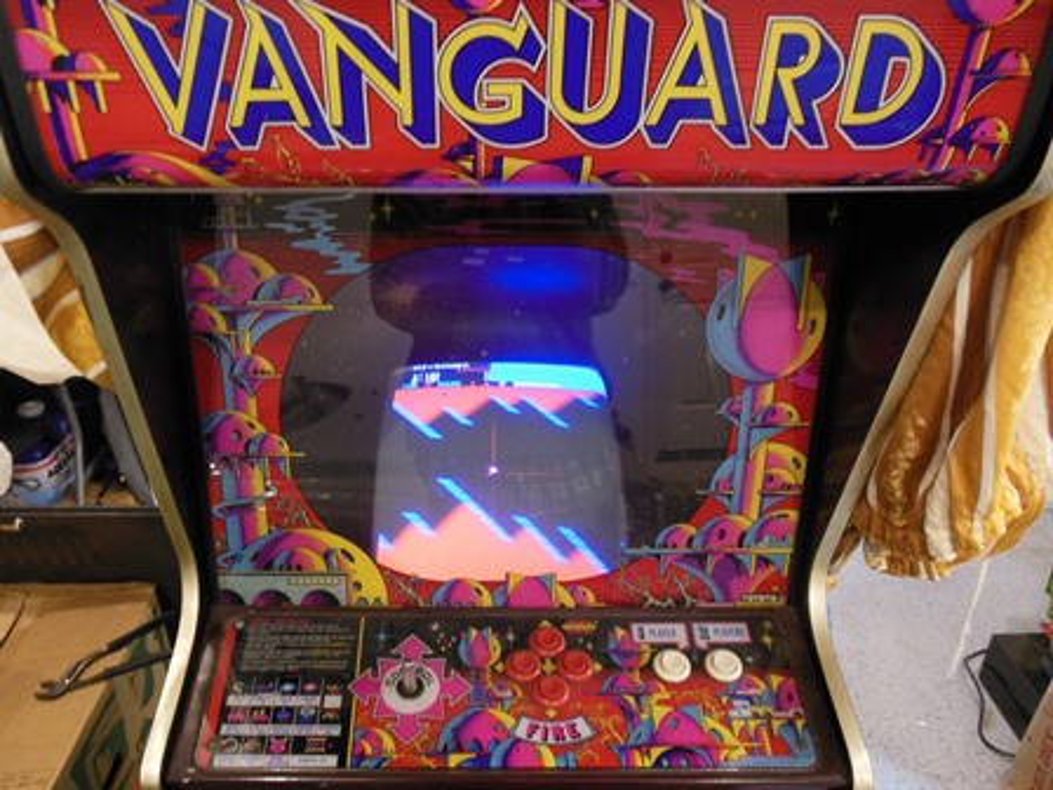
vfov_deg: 54.9
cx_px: 526
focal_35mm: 25
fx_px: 760
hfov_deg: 69.4
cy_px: 395
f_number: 3.2
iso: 400
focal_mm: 4.5
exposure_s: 1/5
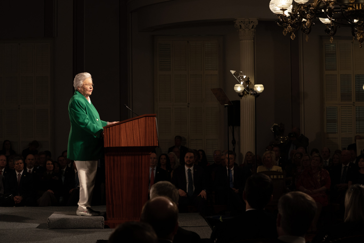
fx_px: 708
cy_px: 122
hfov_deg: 28.8
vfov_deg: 19.5
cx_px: 182
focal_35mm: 70
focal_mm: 70
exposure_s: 1/200
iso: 1600
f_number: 5
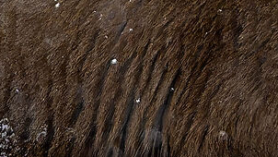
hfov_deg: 0.2
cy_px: -16
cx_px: 585
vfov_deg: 0.1
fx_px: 64512
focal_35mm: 8750
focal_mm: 700
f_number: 5.6
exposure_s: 1/3200
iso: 1600
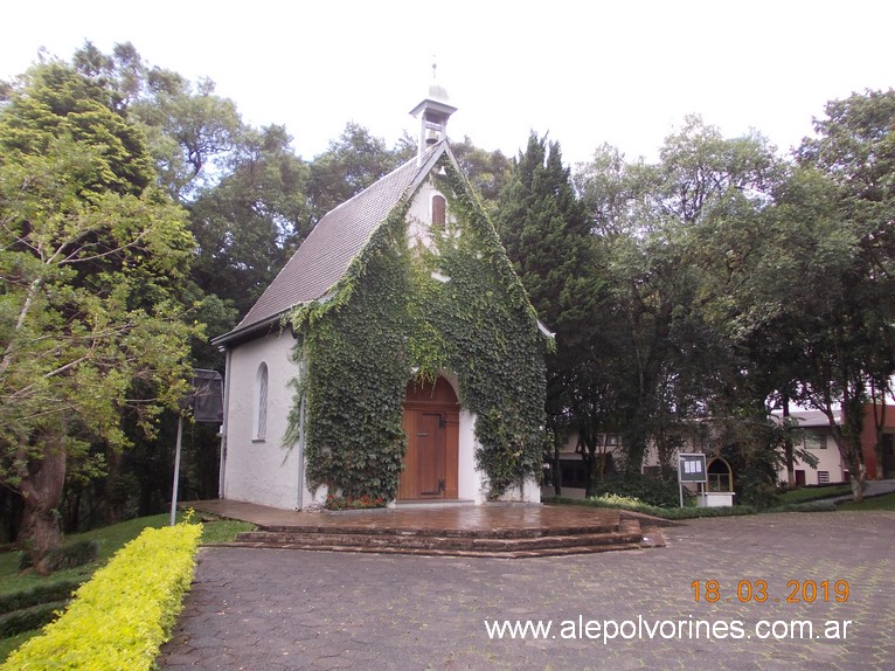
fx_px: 724
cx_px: 448
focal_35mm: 28
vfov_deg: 49.7
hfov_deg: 63.5
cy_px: 336
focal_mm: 4
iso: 80
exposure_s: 1/250
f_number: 2.7
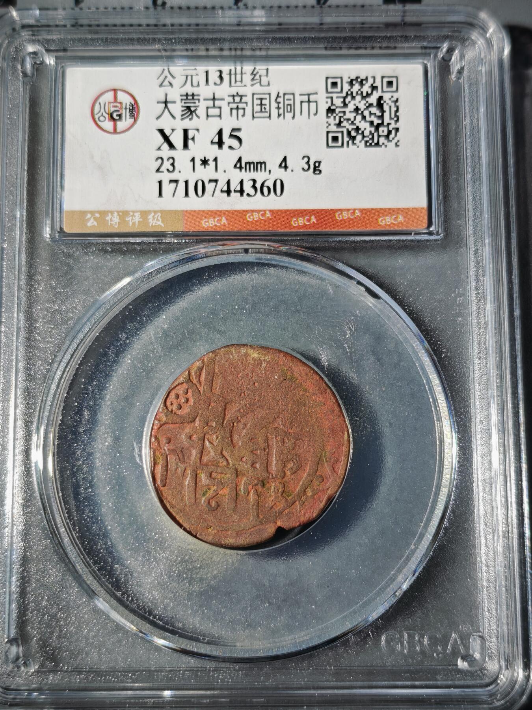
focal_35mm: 54
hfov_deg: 27.0
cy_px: 355
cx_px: 266
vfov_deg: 35.5
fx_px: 1107
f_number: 1.63
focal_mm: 5.85
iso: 50
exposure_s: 1/110
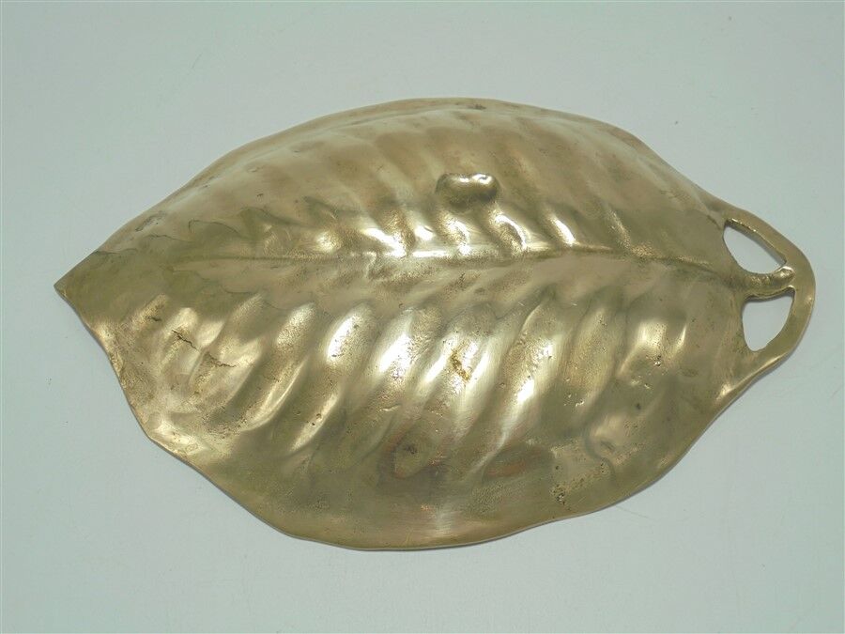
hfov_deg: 49.0
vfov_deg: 37.7
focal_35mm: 38
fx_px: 928
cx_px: 422
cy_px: 317
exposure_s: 1/100
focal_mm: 6.9
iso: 100
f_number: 4.2
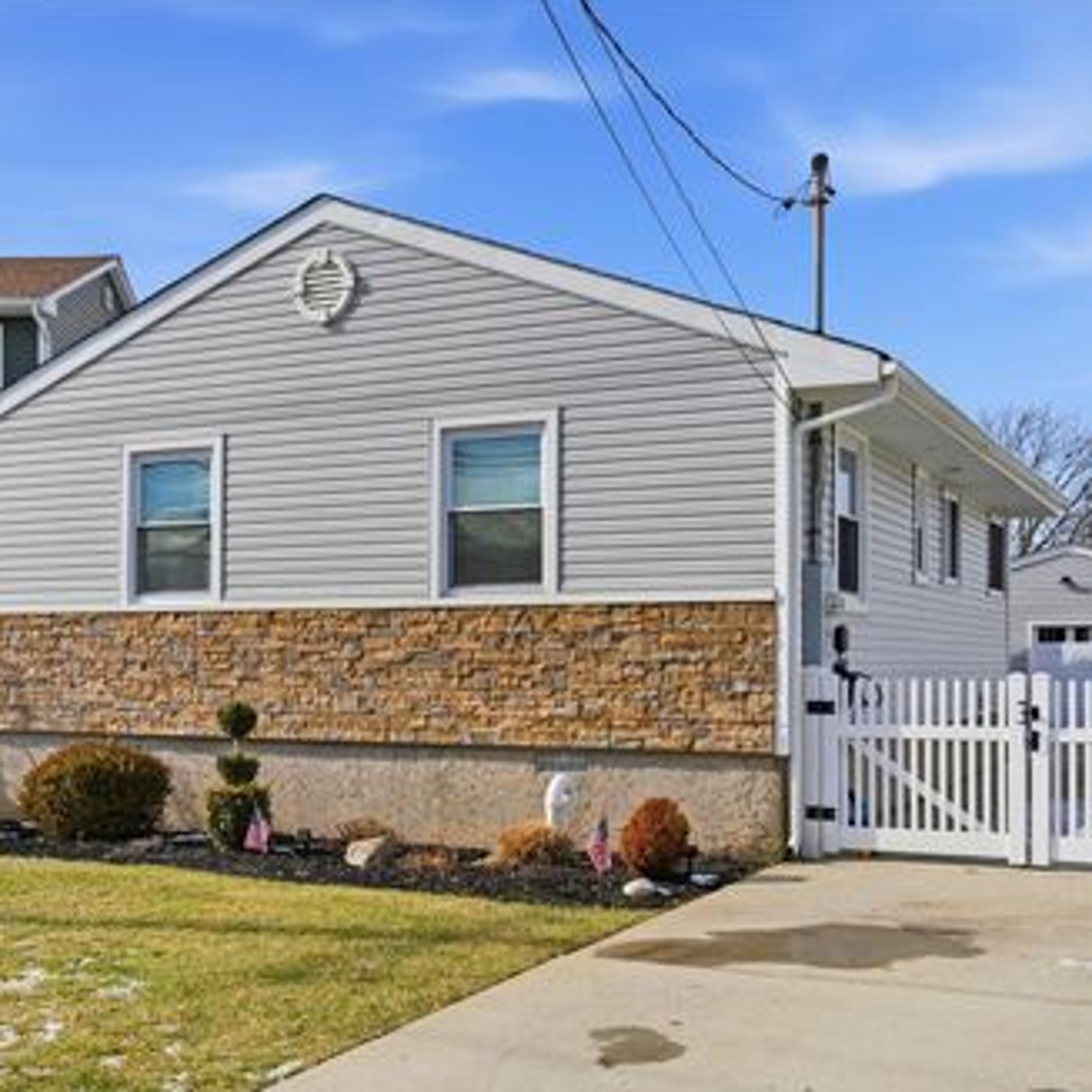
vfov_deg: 42.8
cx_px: 531
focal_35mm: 39
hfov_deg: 42.8
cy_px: 553
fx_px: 1392
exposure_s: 1/2500
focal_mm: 30
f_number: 9
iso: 250
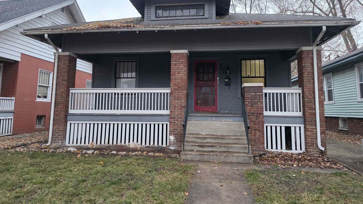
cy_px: 78
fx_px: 250
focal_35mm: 26
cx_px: 176
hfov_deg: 71.9
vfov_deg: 44.1
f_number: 1.7
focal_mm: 6.3
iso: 1000
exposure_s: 1/120
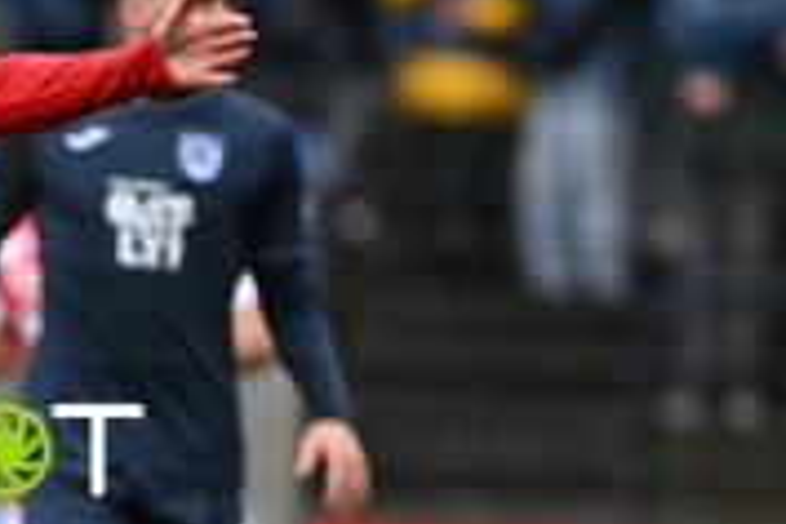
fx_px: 22181
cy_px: 453
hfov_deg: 2.0
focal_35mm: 1016
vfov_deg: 1.4
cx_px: -293
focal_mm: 300
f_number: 3.2
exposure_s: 1/2000
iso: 1250
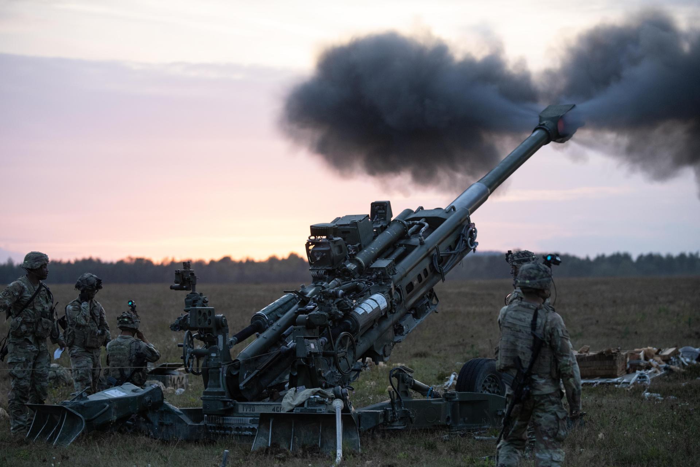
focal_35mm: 105
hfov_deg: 19.5
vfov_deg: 13.0
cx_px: 350
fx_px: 2042
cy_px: 234
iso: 1000
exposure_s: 1/400
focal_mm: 105
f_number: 2.8
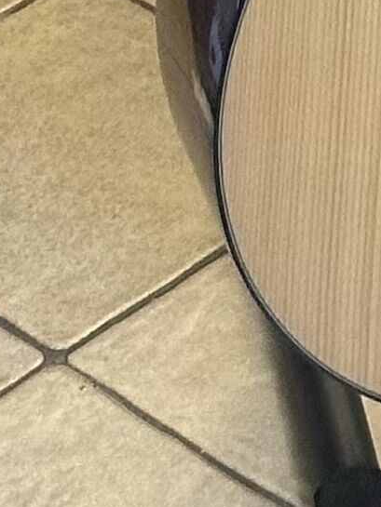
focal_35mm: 355
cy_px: -901
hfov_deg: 4.1
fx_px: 5208
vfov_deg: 5.3
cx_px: 715
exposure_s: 1/33
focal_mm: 6.86
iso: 320
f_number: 1.78
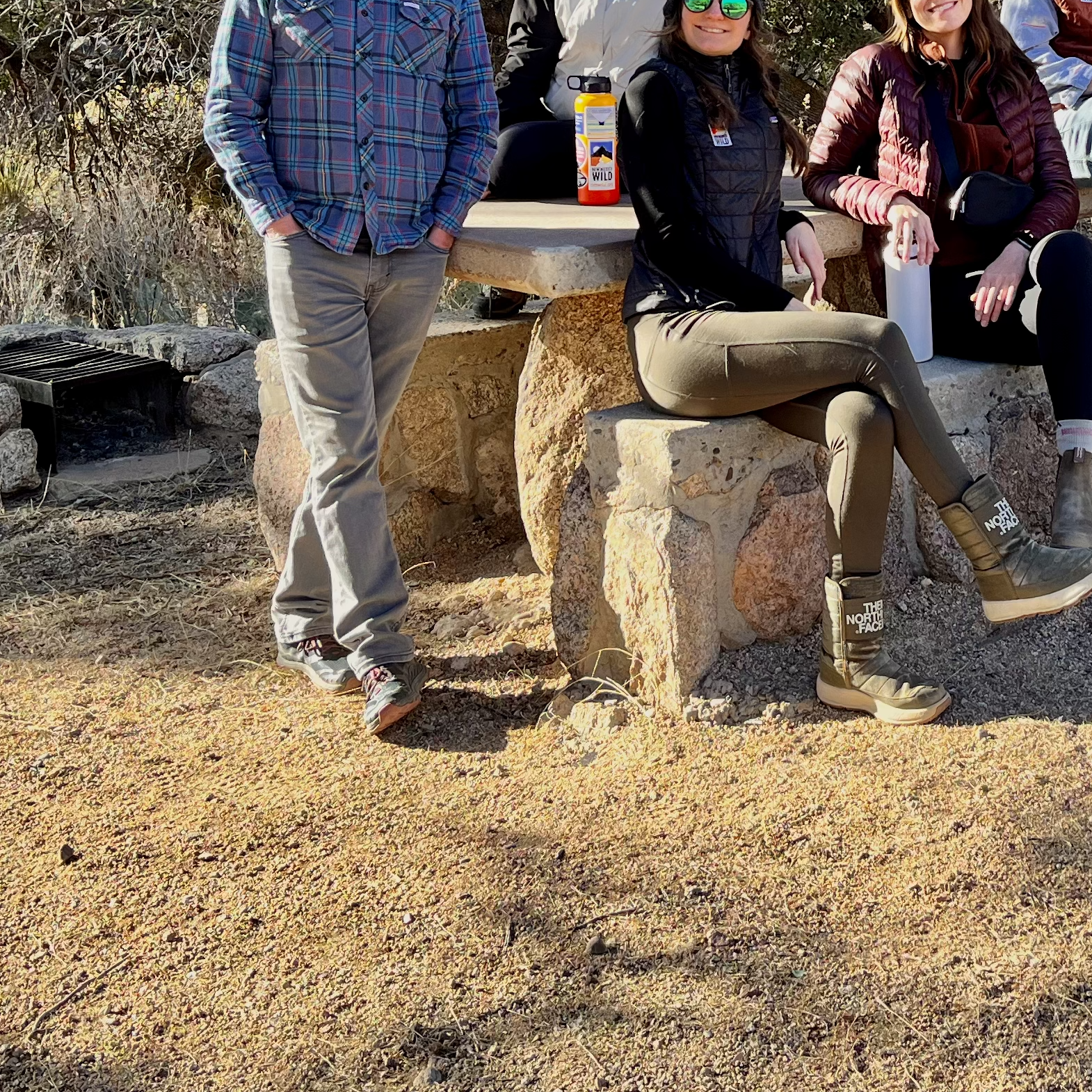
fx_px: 2106
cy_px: 180
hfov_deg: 28.6
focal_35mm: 59
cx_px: 829
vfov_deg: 28.3
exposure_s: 1/339
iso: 50
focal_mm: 5.1
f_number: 1.6
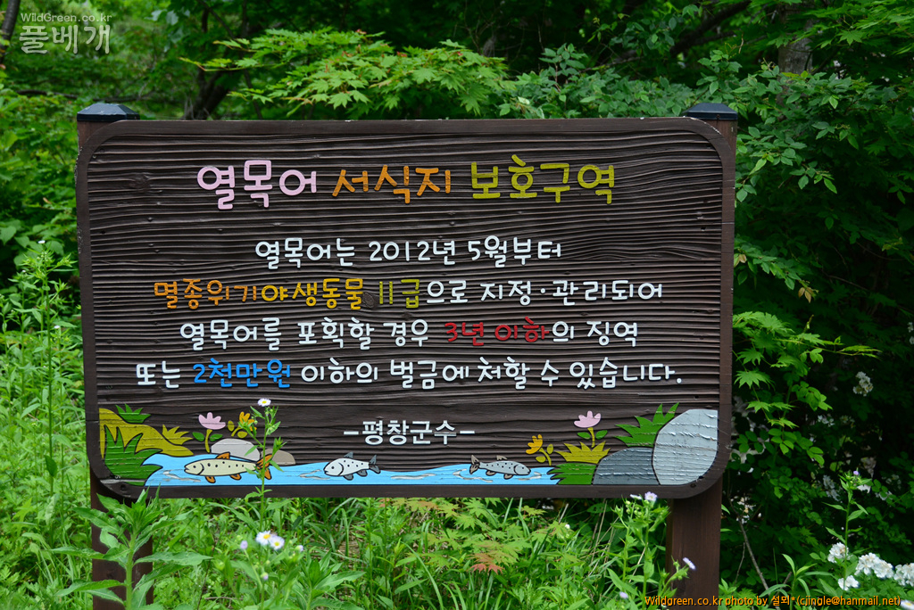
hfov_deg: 36.9
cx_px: 457
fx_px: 1372
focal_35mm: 54
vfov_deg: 25.1
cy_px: 305
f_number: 5.6
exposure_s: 1/800
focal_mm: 36
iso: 500
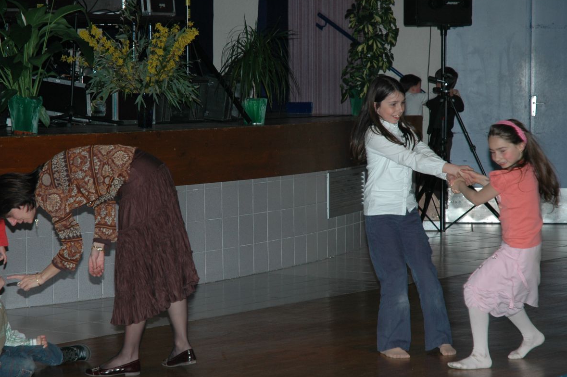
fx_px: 2109
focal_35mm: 134
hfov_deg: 15.3
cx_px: 268
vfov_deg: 10.2
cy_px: 203
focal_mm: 70
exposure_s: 1/60
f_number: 4.5
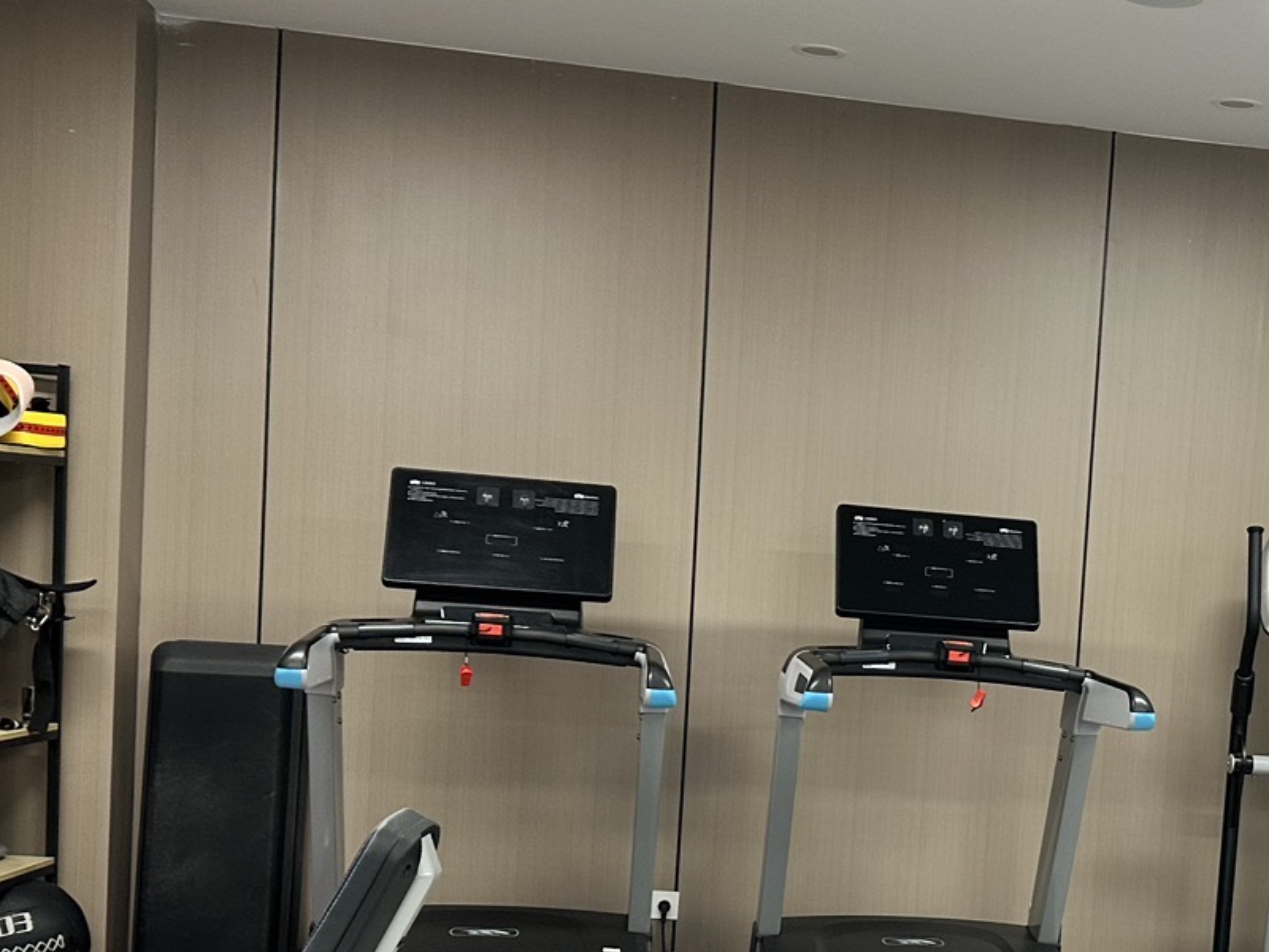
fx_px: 2200
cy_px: 739
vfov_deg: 24.1
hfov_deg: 30.9
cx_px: 1107
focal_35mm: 60
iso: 125
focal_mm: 6.86
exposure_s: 1/50
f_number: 1.78
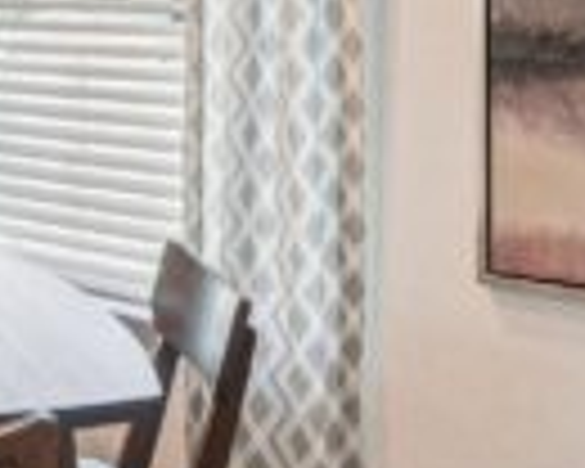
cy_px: -16
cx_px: -256
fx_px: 1125
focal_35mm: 65
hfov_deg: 23.9
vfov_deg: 22.5
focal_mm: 12
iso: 400
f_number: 8
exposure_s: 1/30
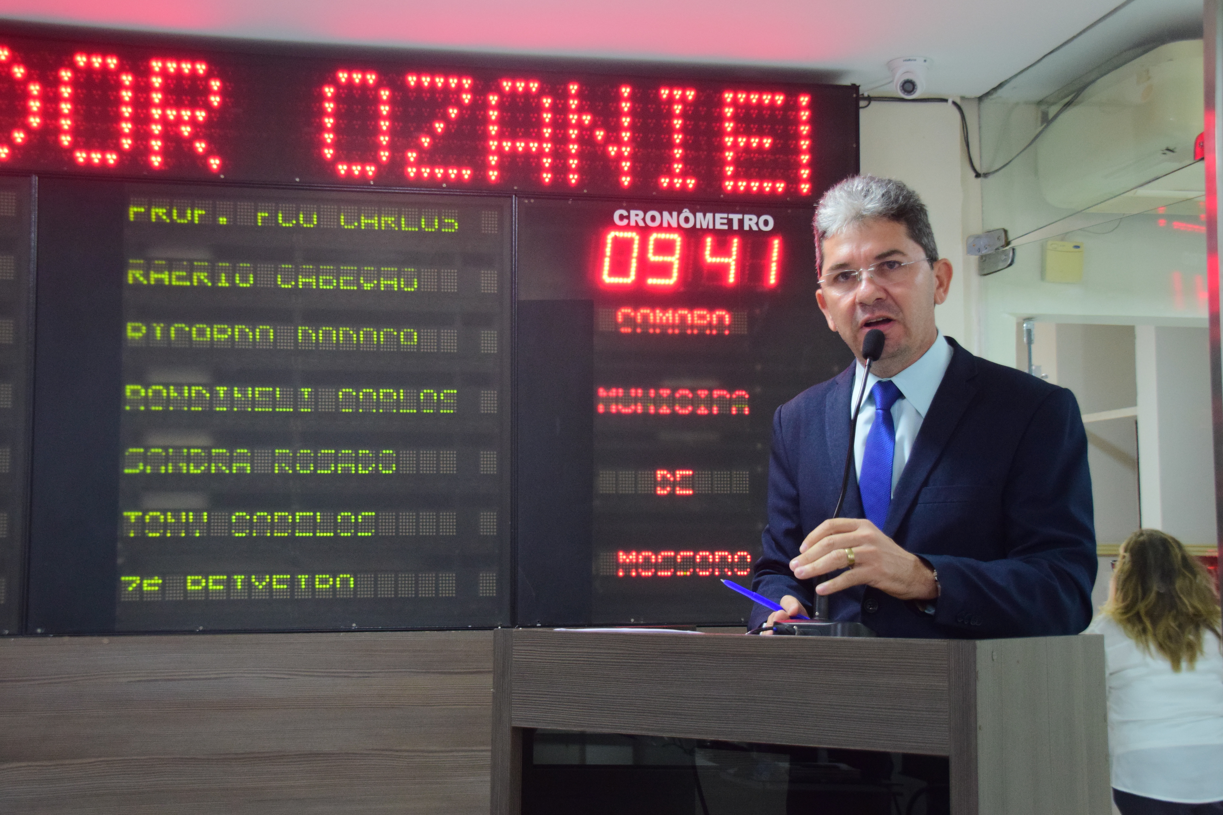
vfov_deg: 8.3
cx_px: 612
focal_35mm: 165
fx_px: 5605
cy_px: 408
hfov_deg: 12.5
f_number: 5.6
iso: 1600
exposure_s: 1/100
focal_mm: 110
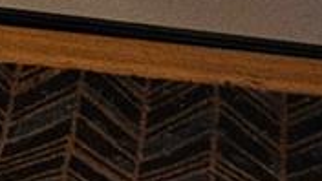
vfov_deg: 4.2
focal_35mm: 213
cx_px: -155
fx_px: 1819
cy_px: -982
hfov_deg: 9.8
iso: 500
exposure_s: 1/120
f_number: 1.7
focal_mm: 6.3
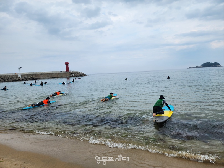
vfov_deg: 58.9
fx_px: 149
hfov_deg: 73.9
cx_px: 112
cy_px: 84
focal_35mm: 23
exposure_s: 1/968
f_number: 1.8
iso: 12
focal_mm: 6.4
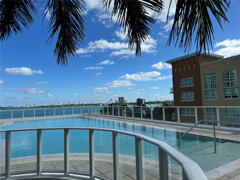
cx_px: 120
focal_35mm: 24
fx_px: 166
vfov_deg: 56.8
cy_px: 90
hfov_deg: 71.6
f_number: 1.78
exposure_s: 1/7092
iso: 80
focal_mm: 6.86
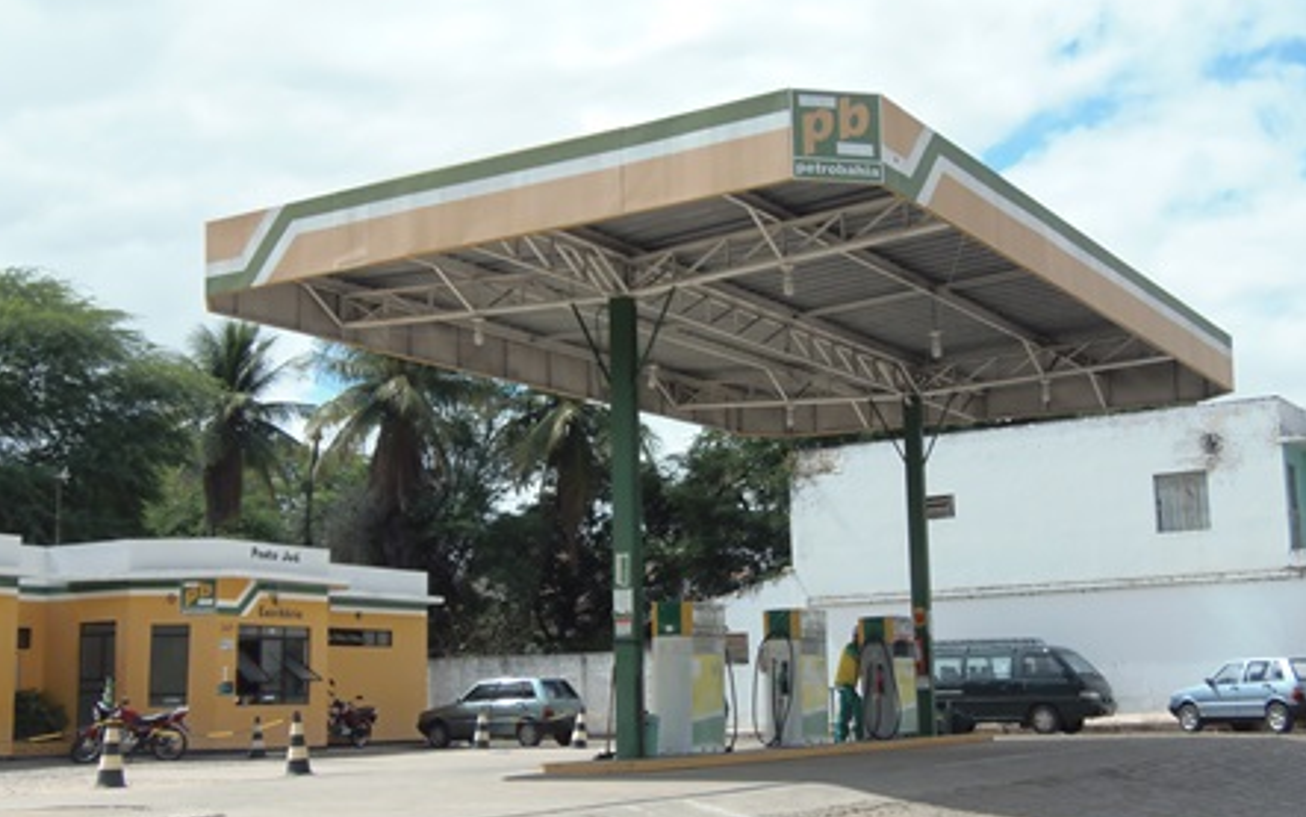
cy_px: 401
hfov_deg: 44.4
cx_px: 652
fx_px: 1602
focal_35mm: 45
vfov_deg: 28.6
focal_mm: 7.8
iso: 64
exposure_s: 1/640
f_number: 3.6
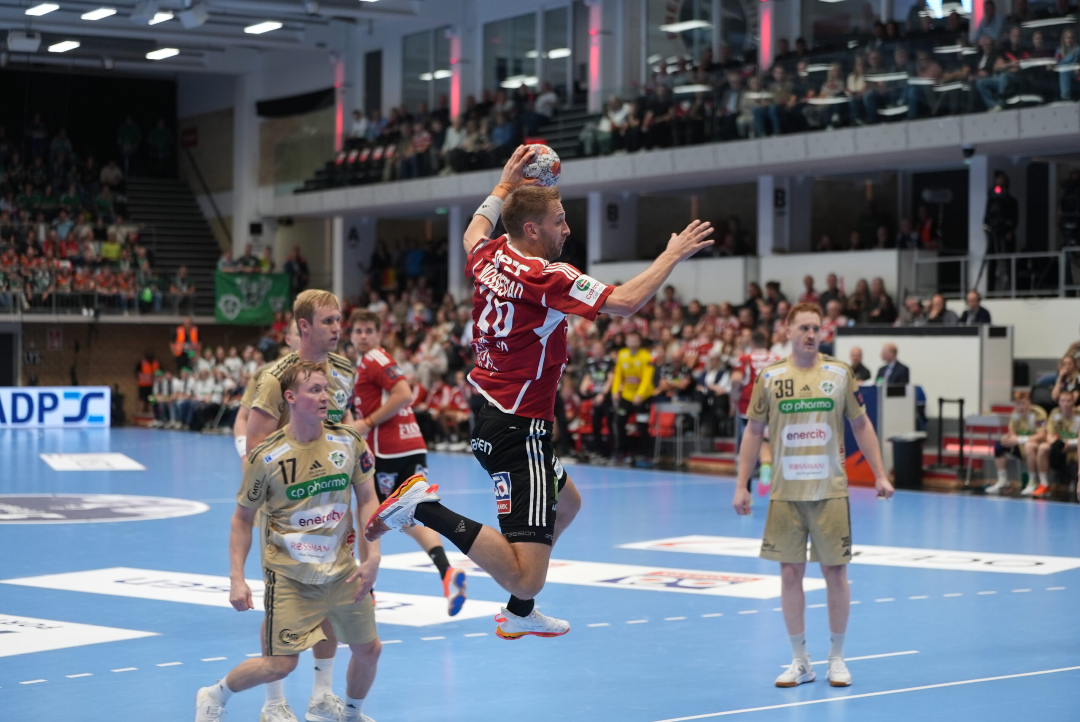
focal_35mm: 70
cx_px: 540
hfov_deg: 28.8
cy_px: 361
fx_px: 2101
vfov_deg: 19.5
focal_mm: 70
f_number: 2.8
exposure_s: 1/800
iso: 1600
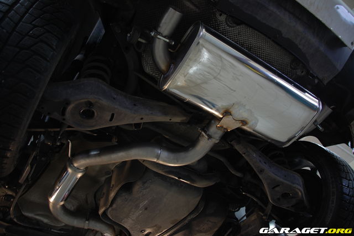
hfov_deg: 67.4
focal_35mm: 27
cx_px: 177
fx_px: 265
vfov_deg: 47.9
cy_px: 118
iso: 200
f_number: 3.5
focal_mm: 18
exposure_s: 1/20
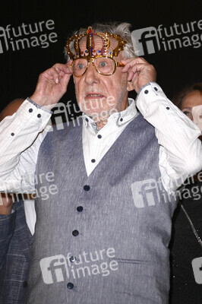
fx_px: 1770
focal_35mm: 210
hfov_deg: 6.5
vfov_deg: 9.8
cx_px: 101
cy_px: 152
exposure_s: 1/160
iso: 1000
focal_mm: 210
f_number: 5.6
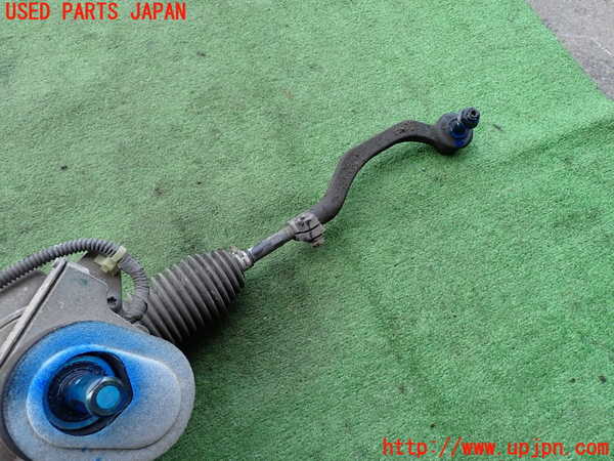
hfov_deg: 69.4
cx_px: 307
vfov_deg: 54.9
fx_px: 443
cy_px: 230
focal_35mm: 25
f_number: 2.8
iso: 100
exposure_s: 1/160
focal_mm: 4.5
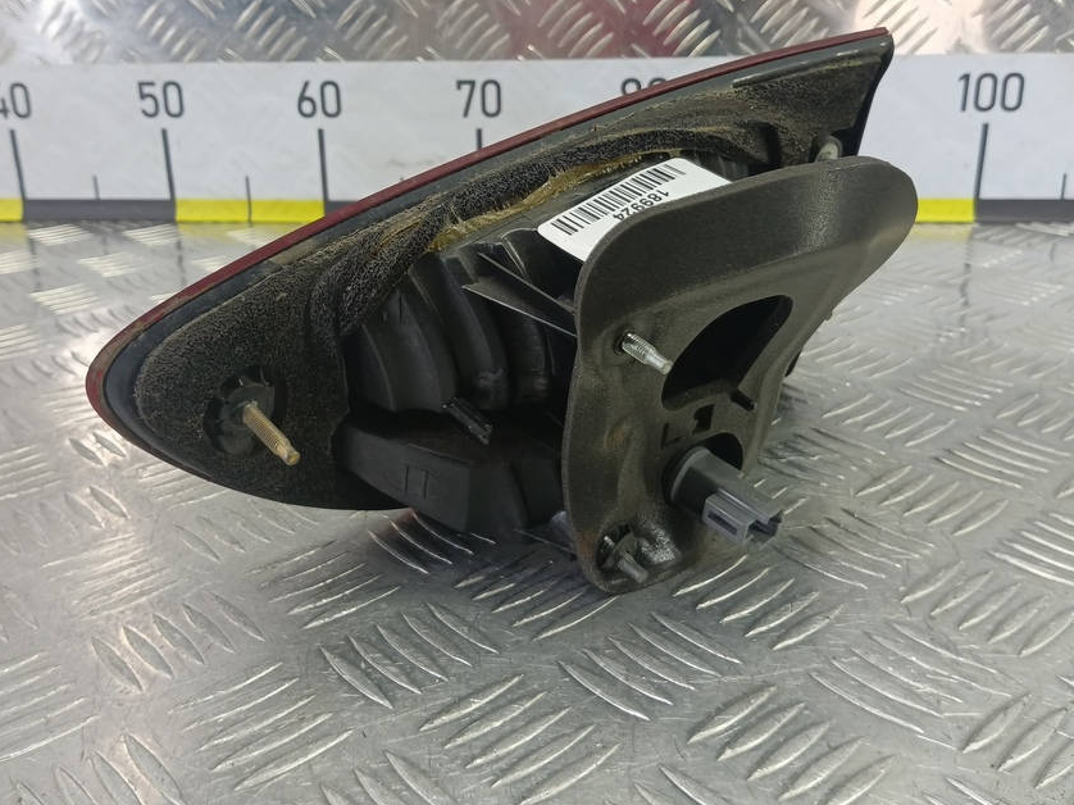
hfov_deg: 55.3
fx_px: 1024
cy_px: 315
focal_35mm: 33
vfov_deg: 42.7
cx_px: 501
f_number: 1.6
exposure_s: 1/50
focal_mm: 4.11
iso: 176
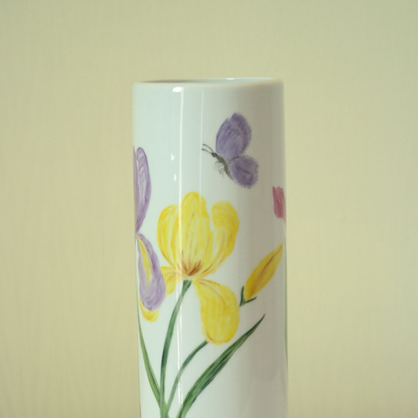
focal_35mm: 89
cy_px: 266
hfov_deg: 19.5
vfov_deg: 19.5
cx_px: 209
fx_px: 1216
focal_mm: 45
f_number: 5.6
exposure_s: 1/30
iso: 800
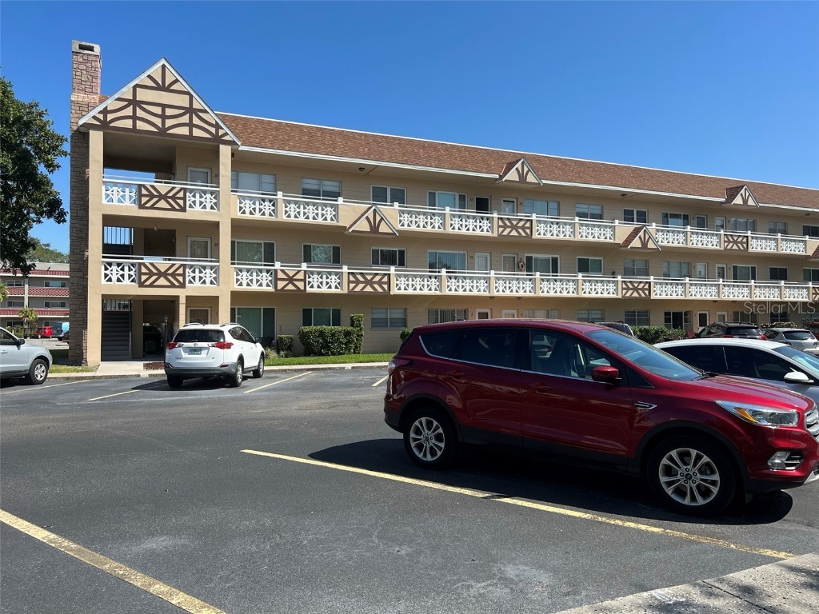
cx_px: 410
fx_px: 615
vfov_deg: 53.1
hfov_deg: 67.3
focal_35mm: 26
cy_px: 307
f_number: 1.5
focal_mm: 5.7
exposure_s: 1/3704
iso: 50
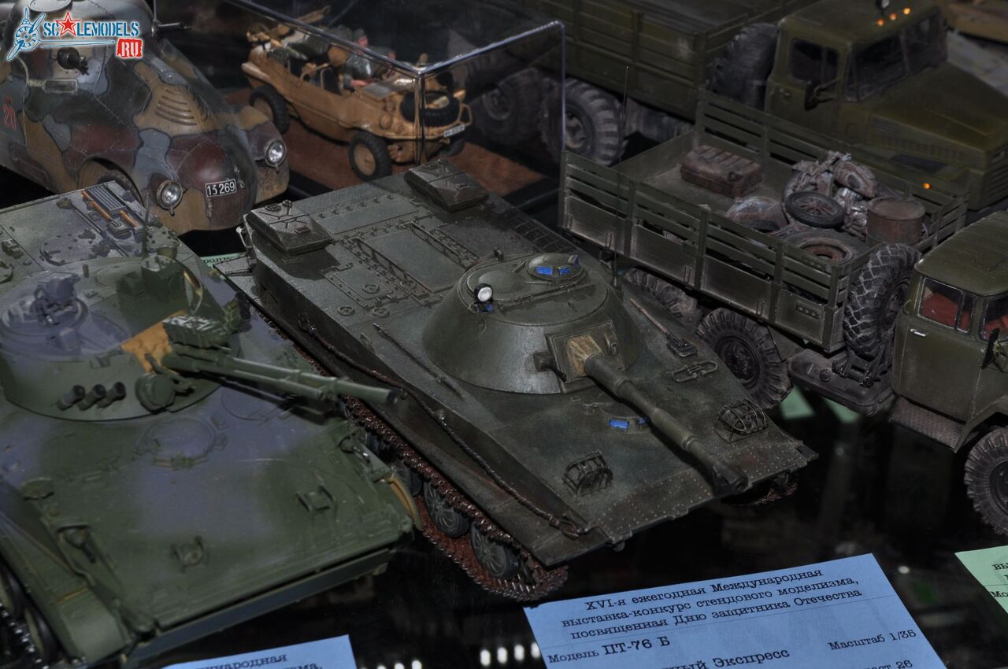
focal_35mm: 75
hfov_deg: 27.0
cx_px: 504
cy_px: 334
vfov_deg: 18.1
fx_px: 2097
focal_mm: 50
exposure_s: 1/200
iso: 200
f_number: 11
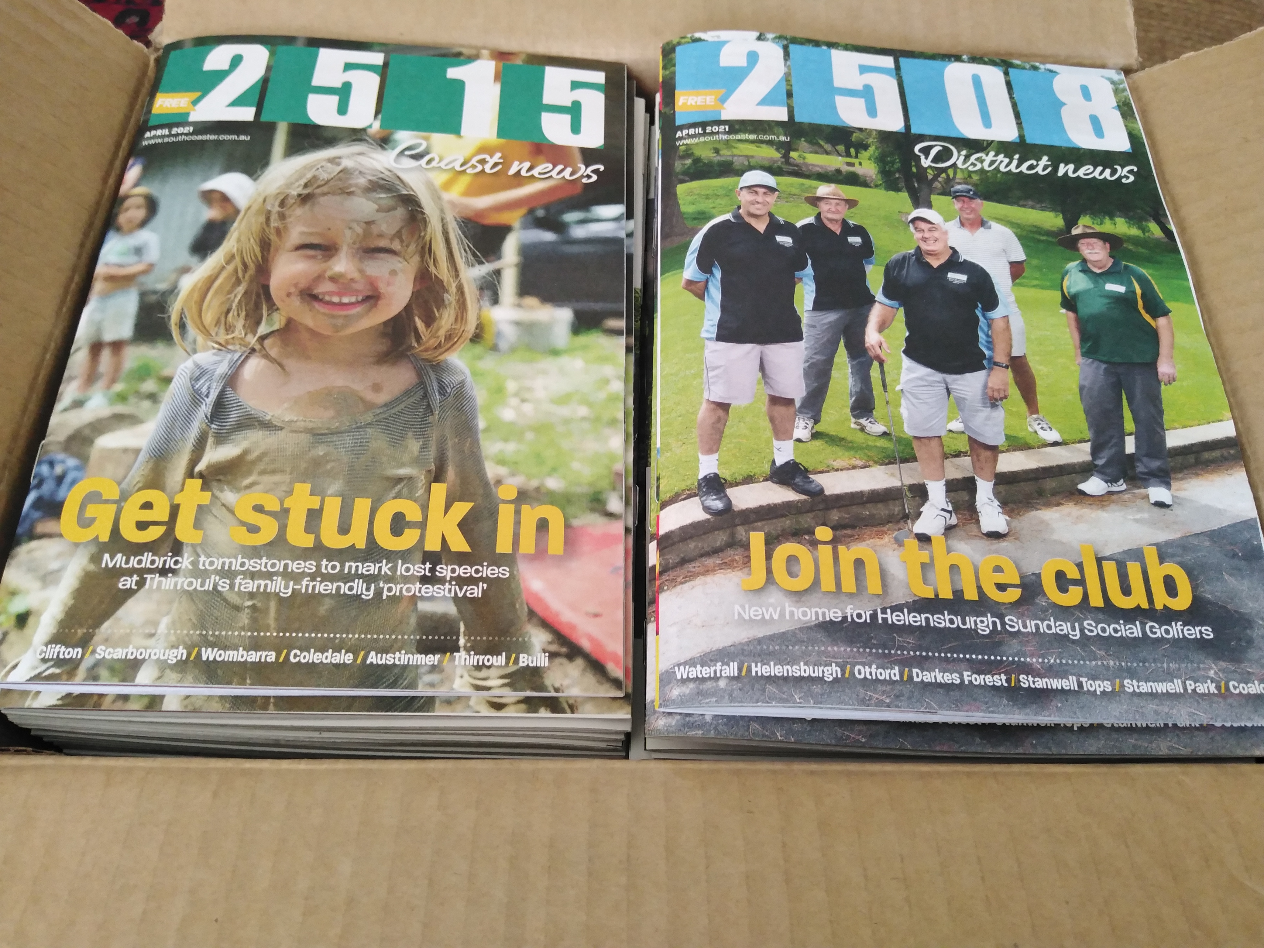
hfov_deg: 67.3
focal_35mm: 26
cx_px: 632
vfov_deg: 53.1
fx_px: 949
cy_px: 474
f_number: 1.8
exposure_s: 1/33.3
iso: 282
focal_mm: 3.59
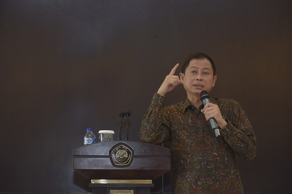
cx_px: 146
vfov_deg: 11.4
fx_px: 973
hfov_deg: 17.1
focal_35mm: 120
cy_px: 97
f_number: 5.6
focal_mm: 120
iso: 1600
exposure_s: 1/100
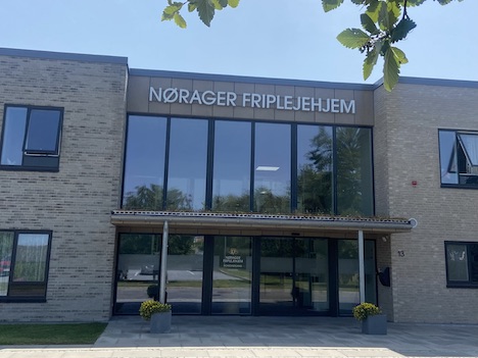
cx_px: 239
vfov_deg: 53.1
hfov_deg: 67.3
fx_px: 359
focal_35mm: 26
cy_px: 179
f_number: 1.8
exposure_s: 1/3300
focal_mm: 4.25
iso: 32
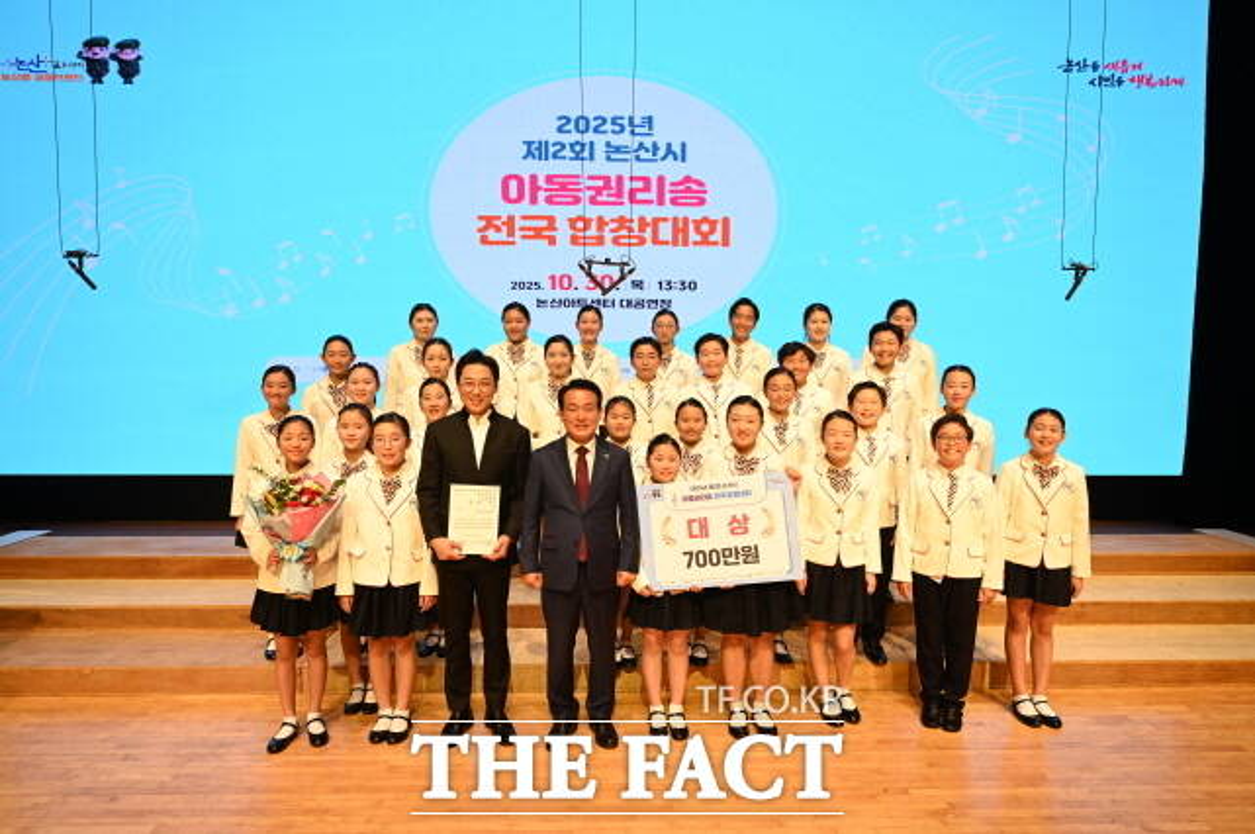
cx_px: 628
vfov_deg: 50.3
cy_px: 417
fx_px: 888
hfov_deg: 70.5
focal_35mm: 26
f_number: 4
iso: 250
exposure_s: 1/125
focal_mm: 25.5
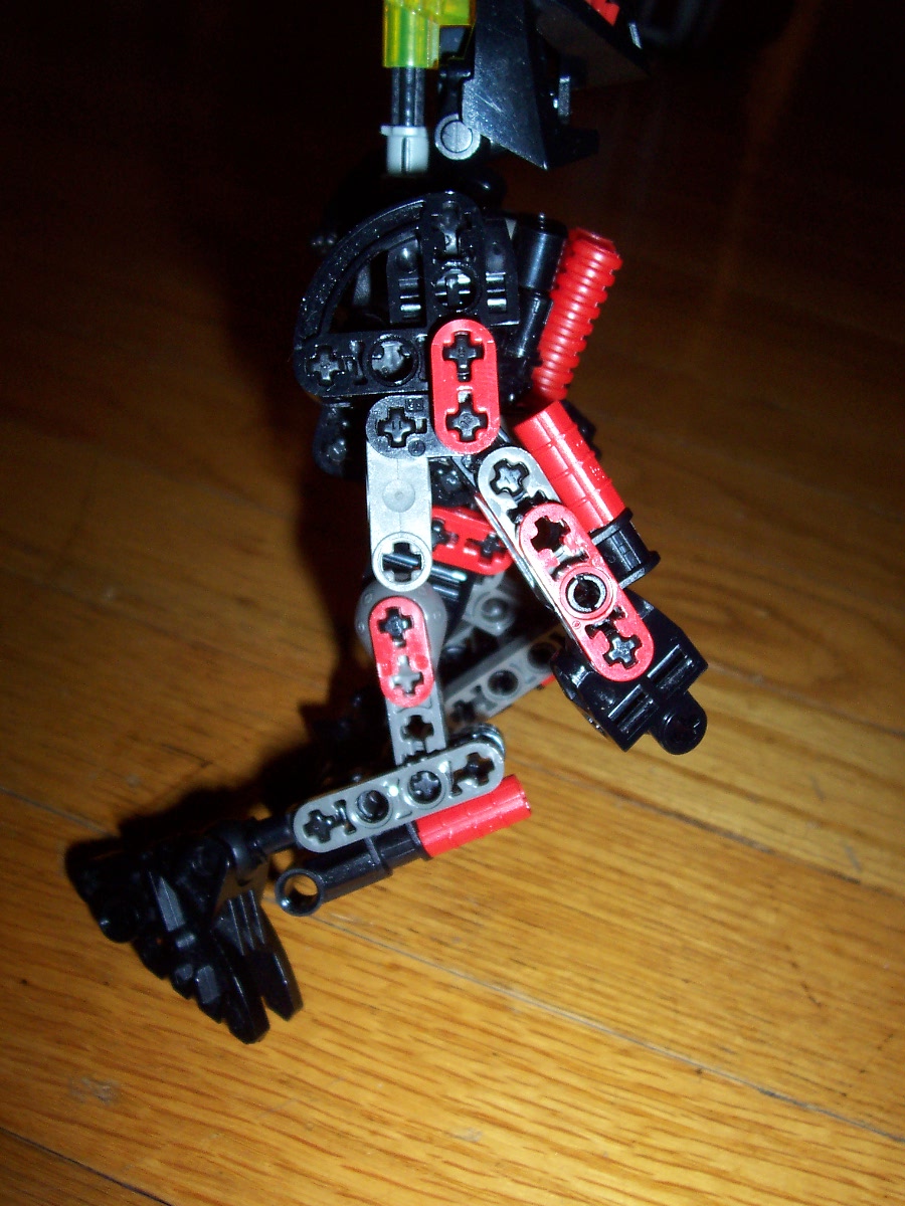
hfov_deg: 38.7
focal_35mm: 37
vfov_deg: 50.1
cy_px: 603
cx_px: 452
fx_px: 1290
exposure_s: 1/60
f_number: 2.8
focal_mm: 5.6
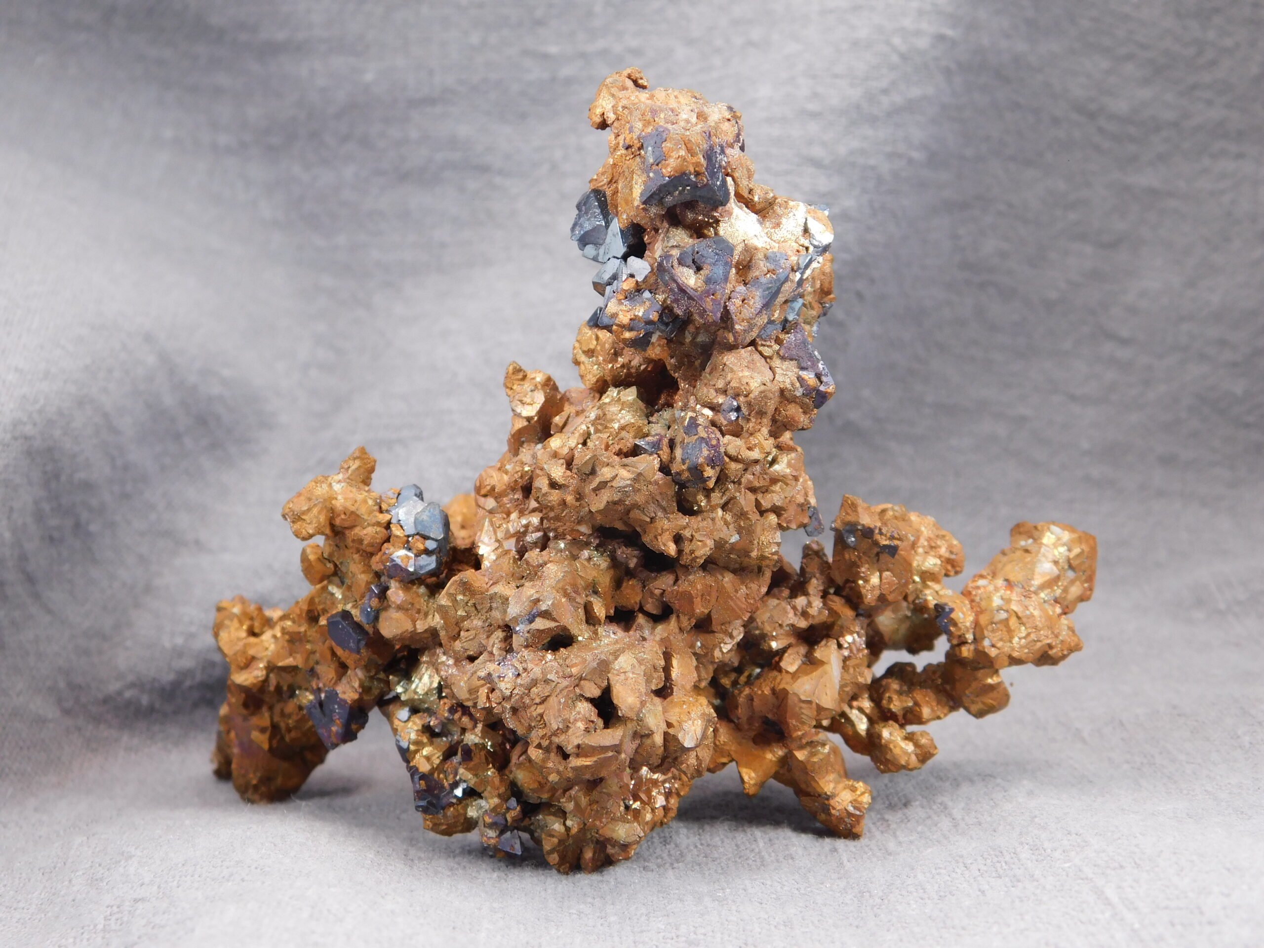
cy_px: 474
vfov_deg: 28.6
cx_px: 632
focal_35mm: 51
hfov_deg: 37.5
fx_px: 1862
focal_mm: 9
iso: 125
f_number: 3.8
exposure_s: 1/50
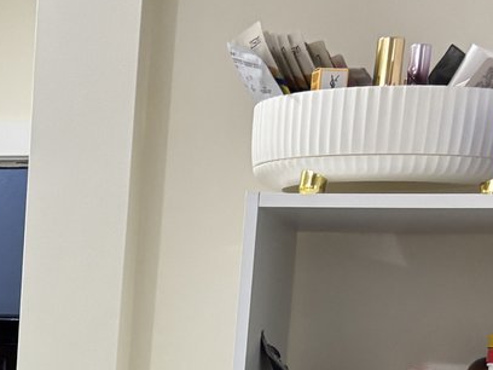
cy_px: 613
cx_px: -115
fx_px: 1453
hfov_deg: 18.2
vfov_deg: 13.4
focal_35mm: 102
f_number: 1.6
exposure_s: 1/60
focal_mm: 5.96
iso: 160
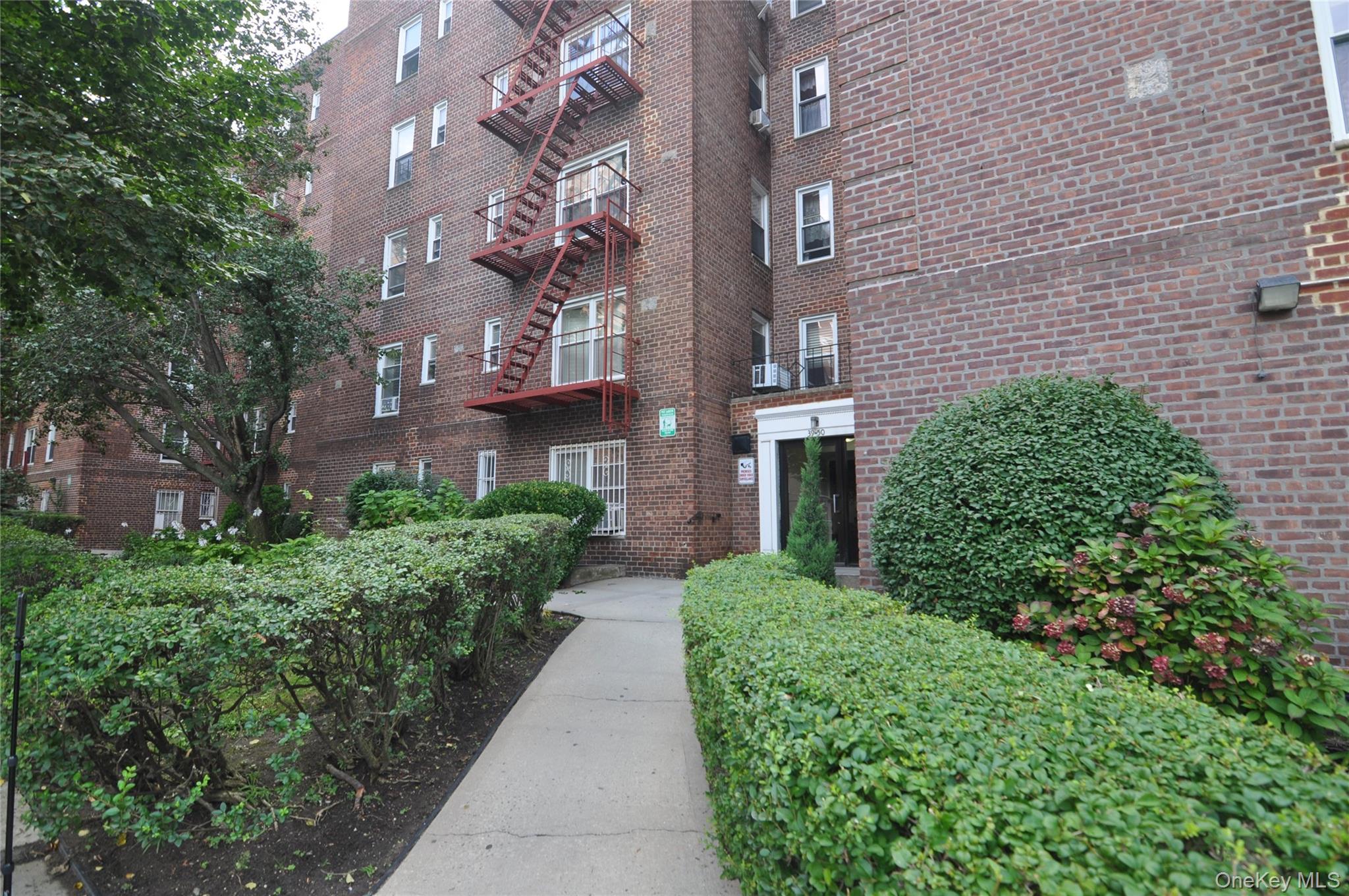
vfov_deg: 71.9
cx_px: 674
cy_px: 448
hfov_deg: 95.1
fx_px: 618
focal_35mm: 16
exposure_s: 1/125
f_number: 5.6
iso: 360
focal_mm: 11
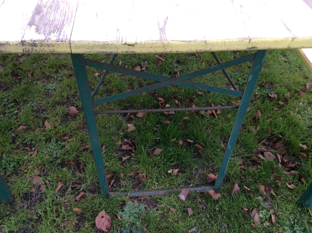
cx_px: 156
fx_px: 288
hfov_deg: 56.9
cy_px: 116
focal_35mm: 32
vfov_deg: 44.1
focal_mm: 3.3
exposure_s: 1/100
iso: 40
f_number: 2.4
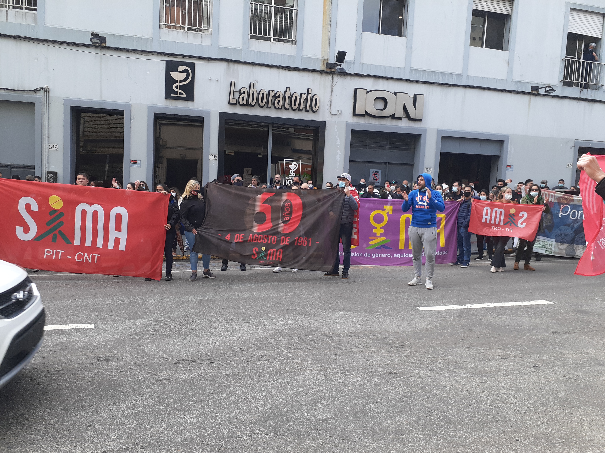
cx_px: 302
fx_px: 472
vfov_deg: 51.4
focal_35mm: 27
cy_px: 226
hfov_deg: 65.3
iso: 40
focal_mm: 3.6
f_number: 1.9
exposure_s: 1/302
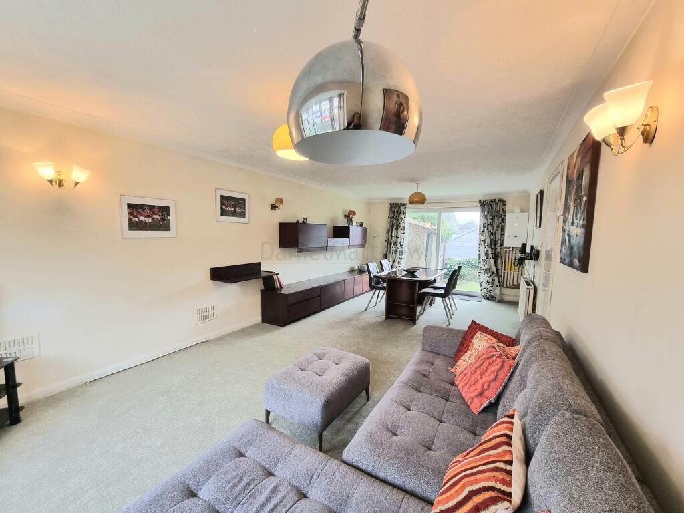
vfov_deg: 89.9
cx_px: 342
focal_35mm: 13
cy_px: 256
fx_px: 257
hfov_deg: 106.2
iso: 100
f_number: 2.2
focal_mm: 2.2
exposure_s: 1/50
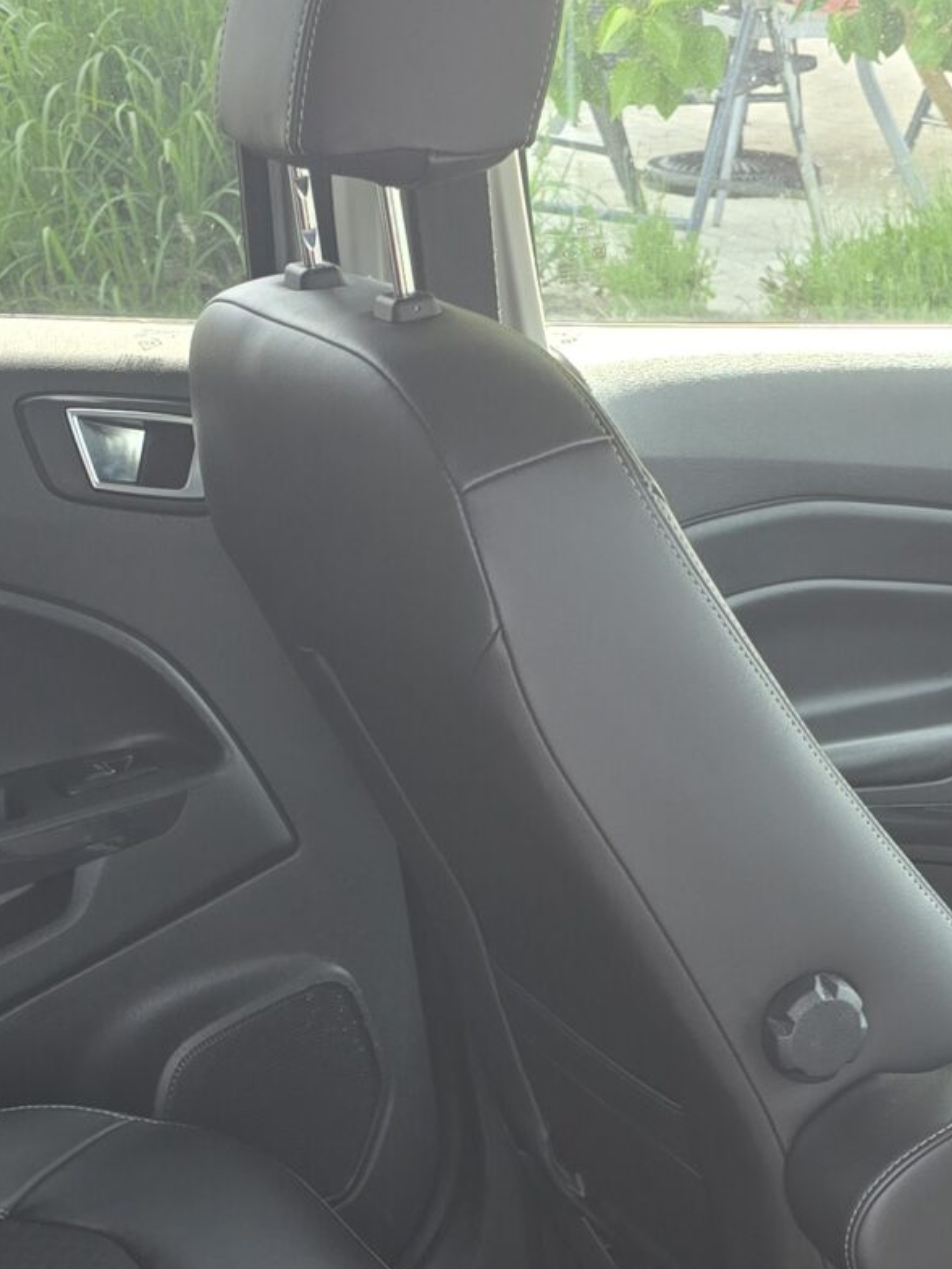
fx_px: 2749
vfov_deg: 24.1
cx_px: 627
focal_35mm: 75
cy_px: 1447
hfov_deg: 19.6
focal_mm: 6.3
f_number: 1.7
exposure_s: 1/180
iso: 50
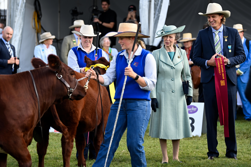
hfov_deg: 15.8
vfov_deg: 10.5
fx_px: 906
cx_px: 126
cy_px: 84
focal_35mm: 130
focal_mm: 130
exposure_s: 1/1250
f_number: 3.2
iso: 320
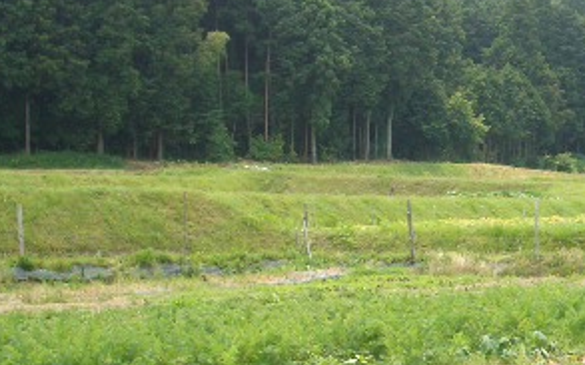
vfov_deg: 16.1
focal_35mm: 81
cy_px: 191
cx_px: 423
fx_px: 1291
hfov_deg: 25.3
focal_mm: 5.8
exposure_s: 1/160
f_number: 4.3
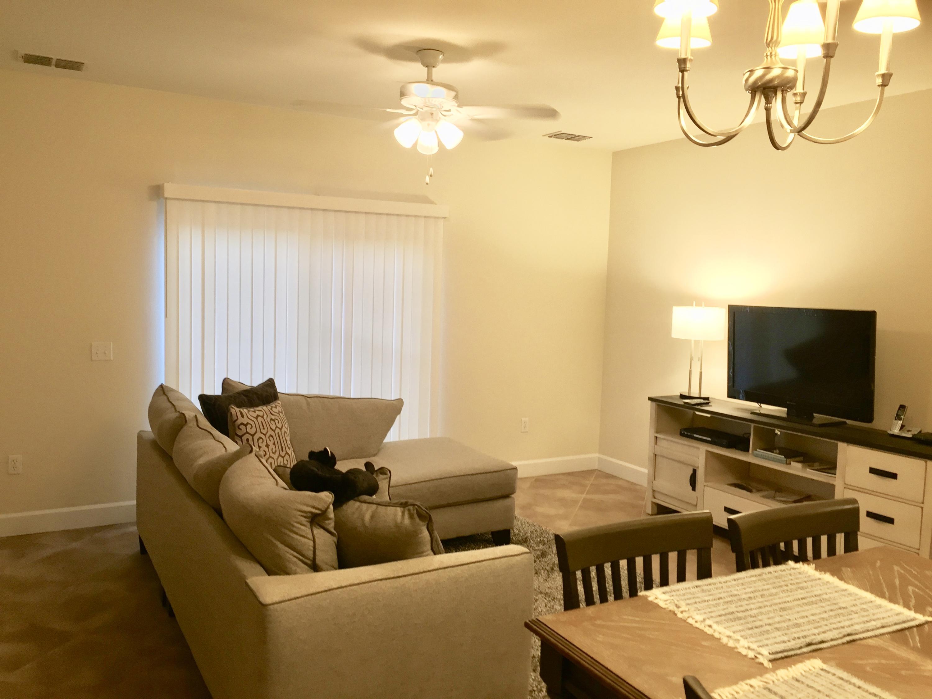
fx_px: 781
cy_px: 350
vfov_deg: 48.2
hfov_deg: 61.7
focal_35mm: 29
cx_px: 466
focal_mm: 4.15
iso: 80
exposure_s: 1/30
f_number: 2.2
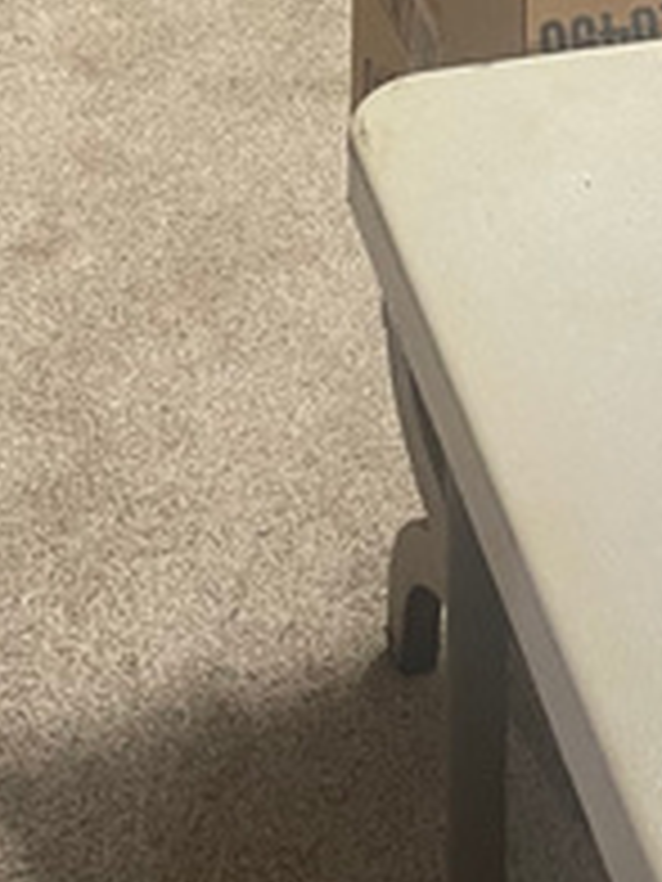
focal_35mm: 98
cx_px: 482
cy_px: -472
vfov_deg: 17.8
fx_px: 2499
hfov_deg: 15.0
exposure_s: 1/60
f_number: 1.6
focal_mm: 5.1
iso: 500
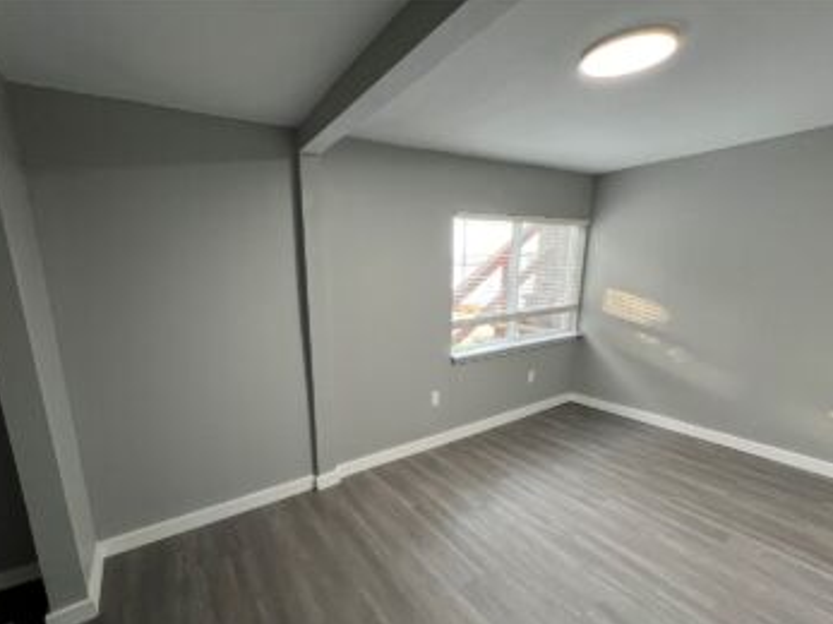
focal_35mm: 15
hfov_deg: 97.8
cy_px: 358
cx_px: 372
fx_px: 361
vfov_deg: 81.2
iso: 200
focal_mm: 1.57
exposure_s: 1/60
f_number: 1.8
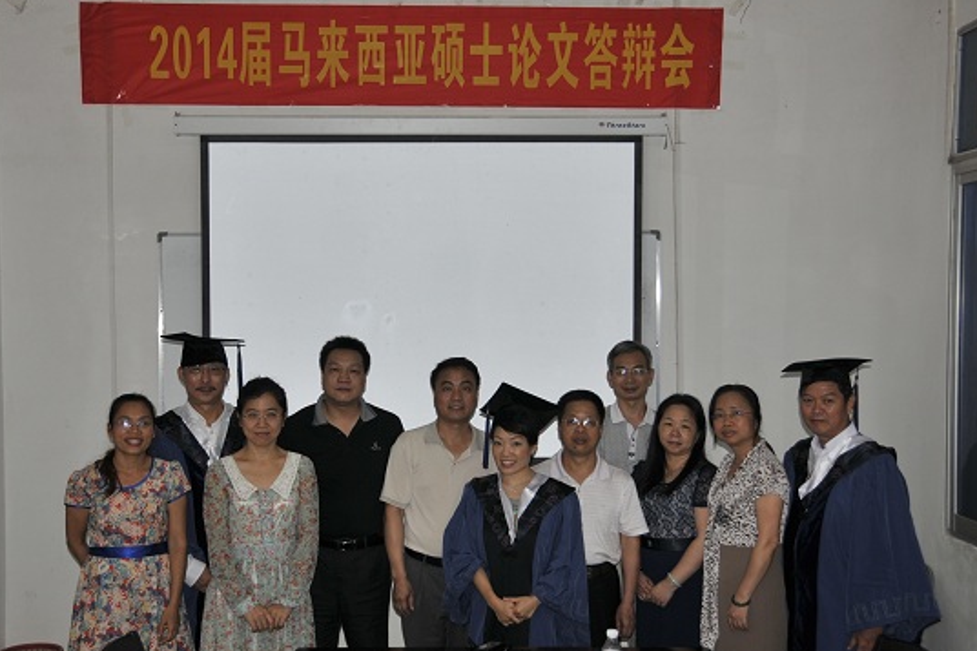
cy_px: 343
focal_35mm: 47
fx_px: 1275
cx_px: 437
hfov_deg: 41.9
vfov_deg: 28.6
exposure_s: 1/250
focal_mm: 28
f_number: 4
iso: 200
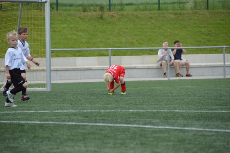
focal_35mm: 300
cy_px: 76
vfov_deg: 4.6
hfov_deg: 6.9
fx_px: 1915
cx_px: 115
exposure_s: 1/1250
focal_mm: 200
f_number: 5.6
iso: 400
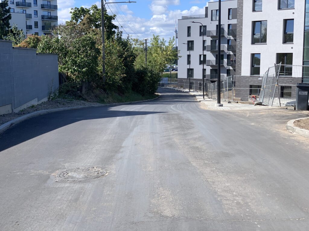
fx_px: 464
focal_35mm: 52
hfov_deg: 36.8
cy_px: 116
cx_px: 154
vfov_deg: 28.0
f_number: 2.4
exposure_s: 1/705
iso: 16
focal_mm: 6
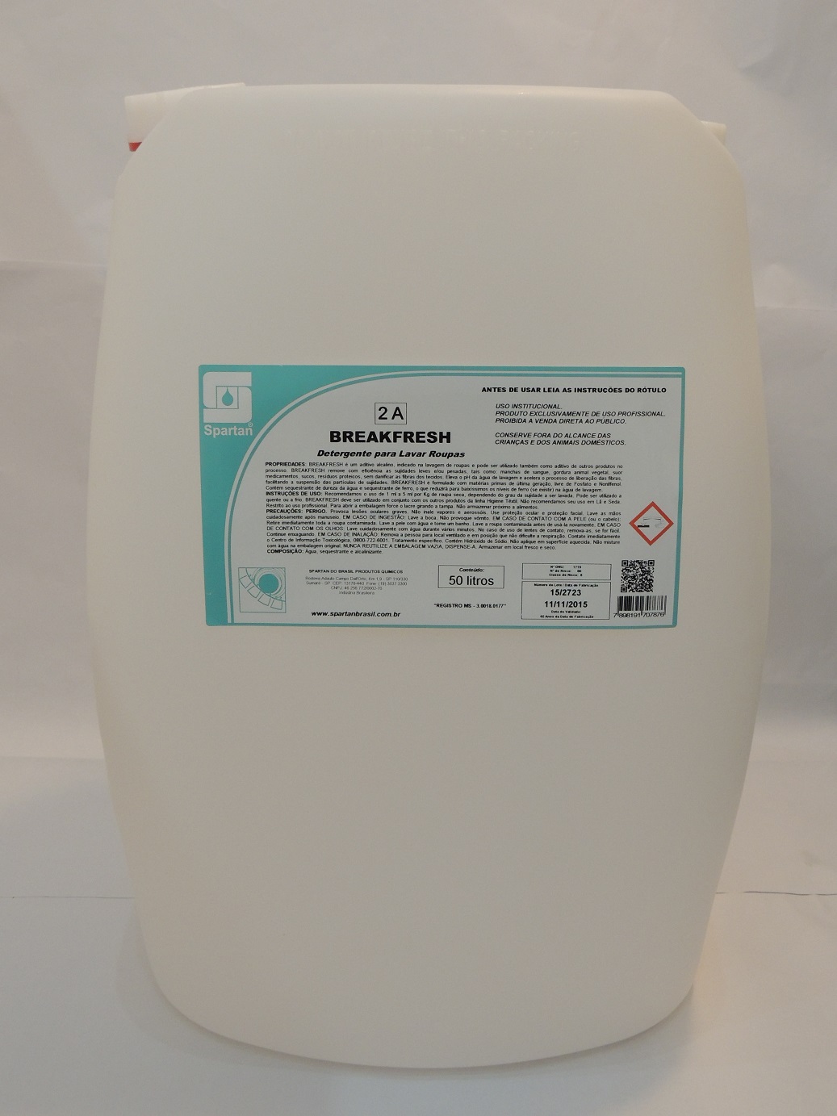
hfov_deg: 36.0
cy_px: 558
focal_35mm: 40
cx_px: 418
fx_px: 1290
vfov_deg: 46.8
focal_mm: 7.1
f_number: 3.3
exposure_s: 1/40
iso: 400
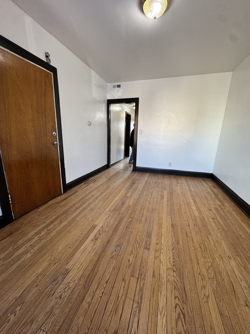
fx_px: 135
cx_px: 125
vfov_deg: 102.1
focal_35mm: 14
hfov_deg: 85.7
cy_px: 167
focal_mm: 2.22
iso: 125
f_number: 2.2
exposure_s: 1/120
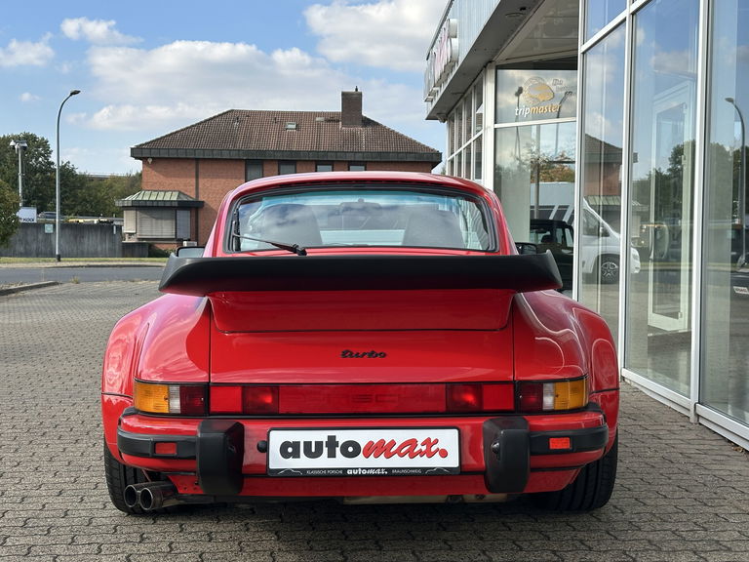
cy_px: 281
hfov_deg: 39.7
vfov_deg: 30.3
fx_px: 1039
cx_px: 374
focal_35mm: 48
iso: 64
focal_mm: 6.86
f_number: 1.78
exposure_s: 1/2028
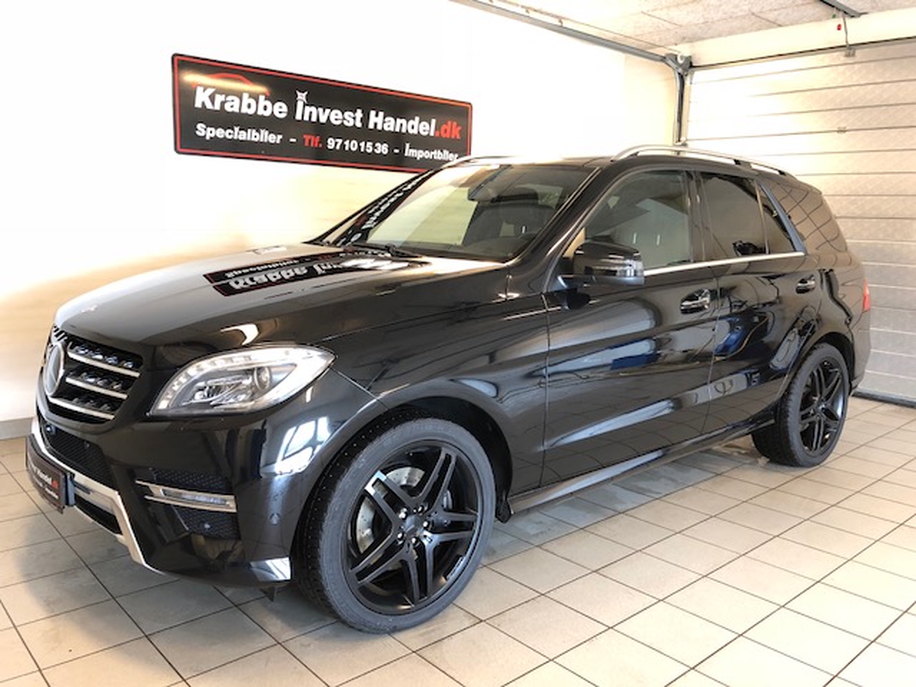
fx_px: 741
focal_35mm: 28
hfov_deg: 63.4
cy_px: 344
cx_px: 458
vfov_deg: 49.7
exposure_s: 1/17
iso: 80
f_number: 1.8
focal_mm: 3.99
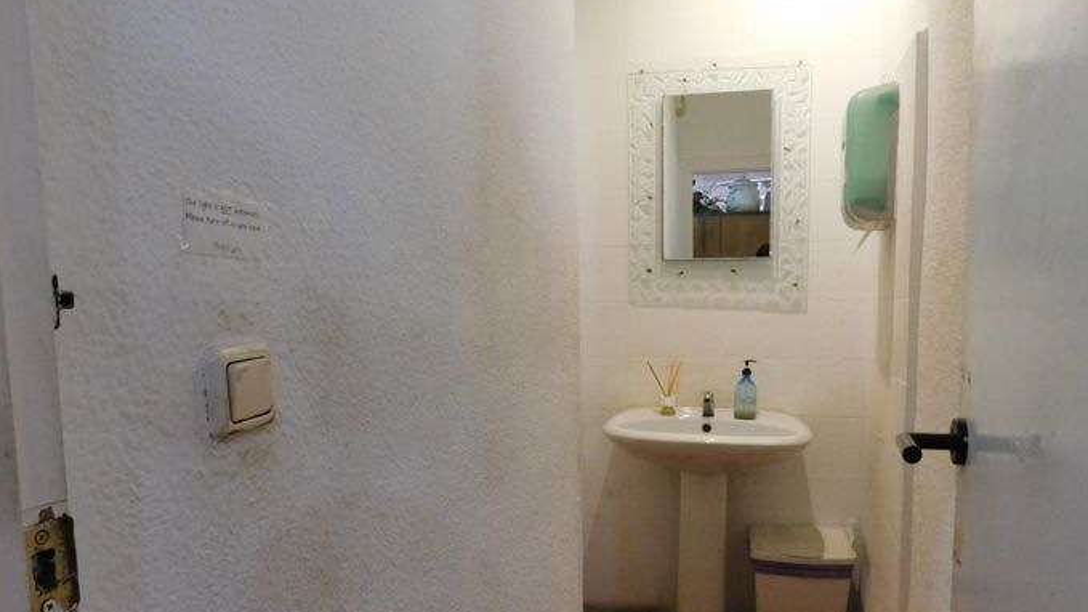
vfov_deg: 44.1
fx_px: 750
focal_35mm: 26
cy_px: 380
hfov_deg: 71.9
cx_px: 552
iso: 400
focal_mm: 4
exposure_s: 1/20
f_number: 3
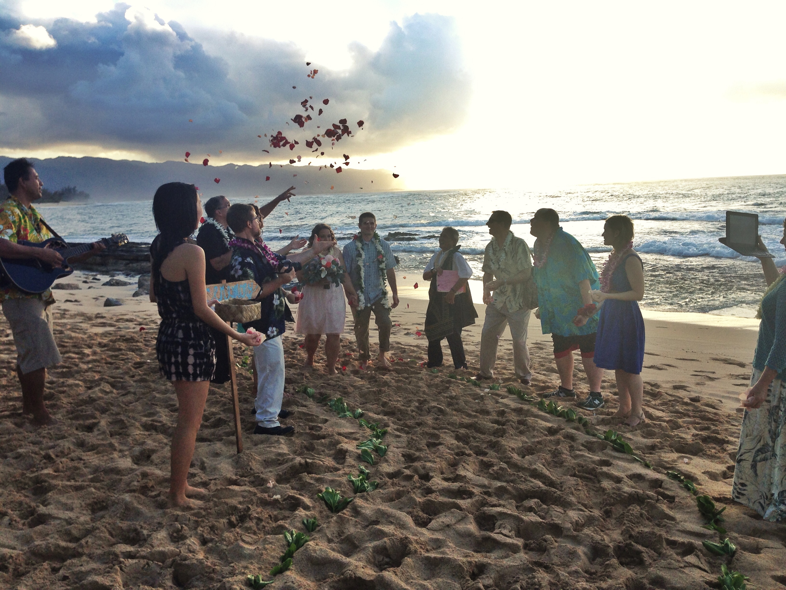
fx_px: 749
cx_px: 393
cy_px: 295
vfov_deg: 42.9
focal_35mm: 33
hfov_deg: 55.4
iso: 50
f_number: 2.4
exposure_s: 1/596
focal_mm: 4.12
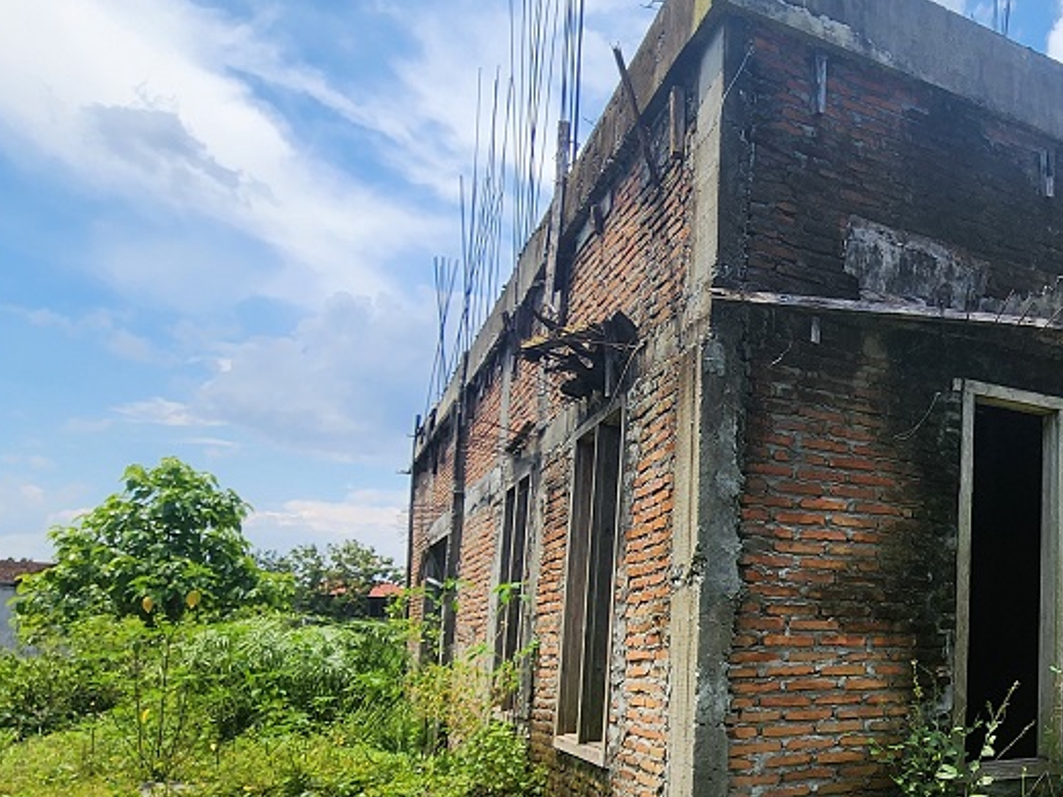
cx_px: 1034
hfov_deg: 50.1
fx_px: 921
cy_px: 527
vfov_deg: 46.1
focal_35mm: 30
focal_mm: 2.2
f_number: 2.2
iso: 50
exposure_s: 1/1576
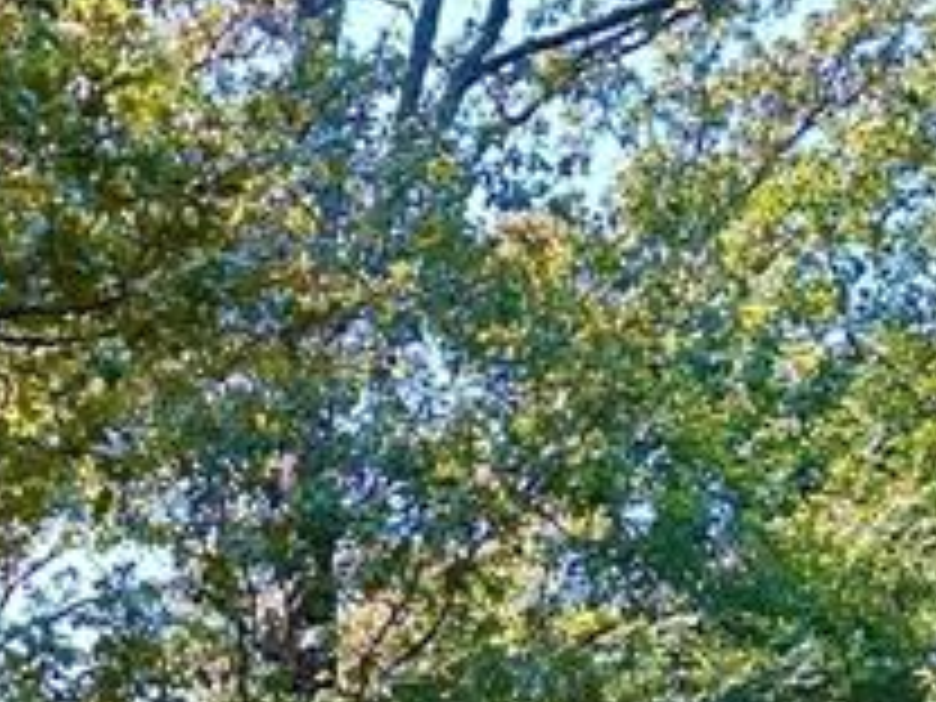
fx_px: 3191
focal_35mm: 118
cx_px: -356
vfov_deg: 11.2
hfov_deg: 15.7
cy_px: 1458
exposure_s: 1/395
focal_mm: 6.86
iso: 80
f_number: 1.78
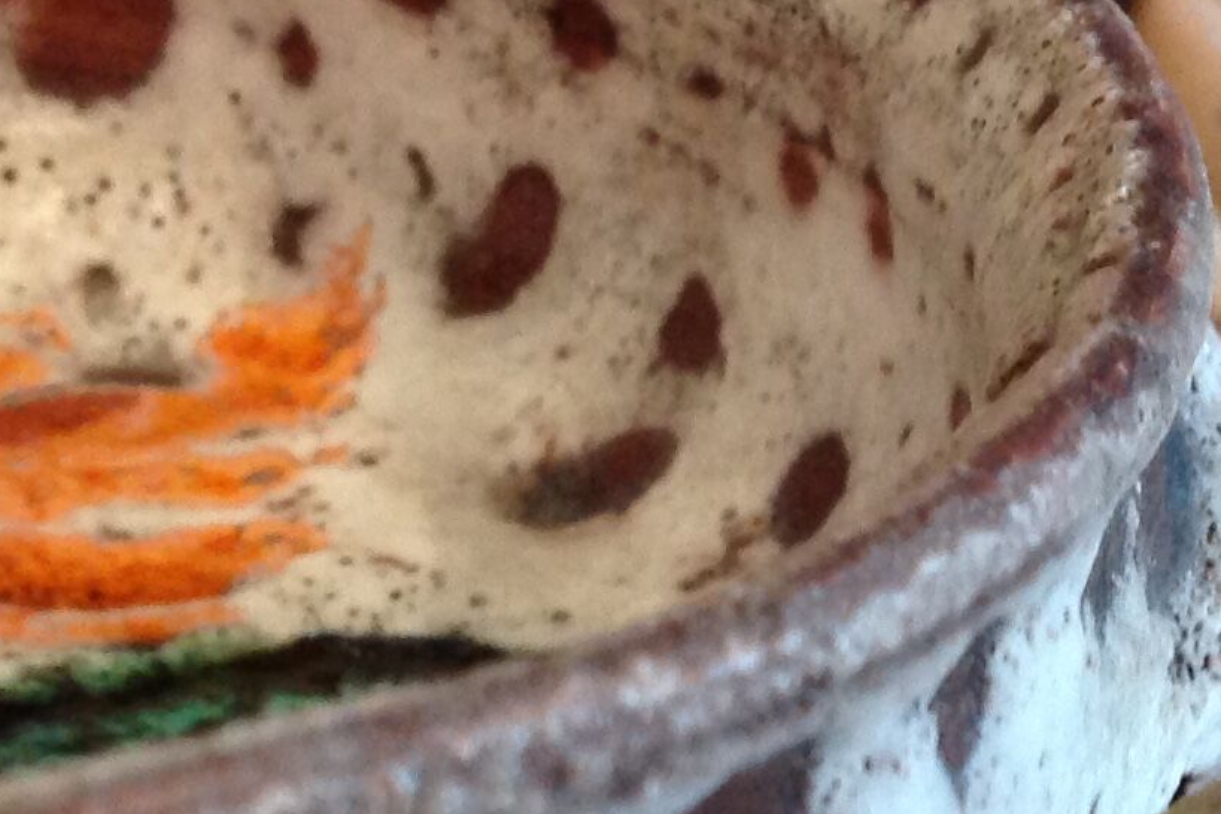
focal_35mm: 115
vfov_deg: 11.8
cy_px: 832
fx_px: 3900
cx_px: 911
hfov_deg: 17.7
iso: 160
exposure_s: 1/15
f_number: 2.4
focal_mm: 4.28
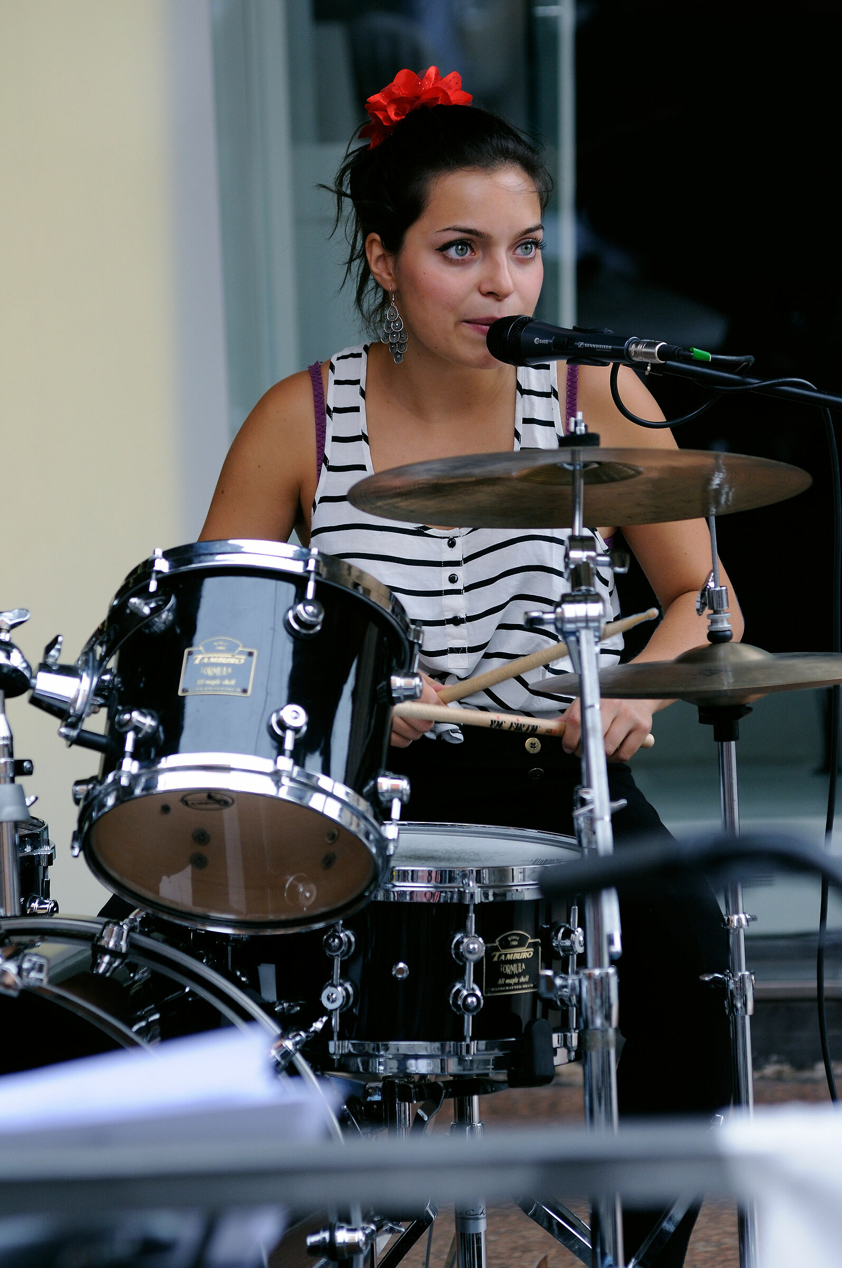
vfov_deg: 9.5
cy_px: 634
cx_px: 421
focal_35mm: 218
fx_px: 7650
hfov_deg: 6.3
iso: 400
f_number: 4.5
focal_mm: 145
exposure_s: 1/400
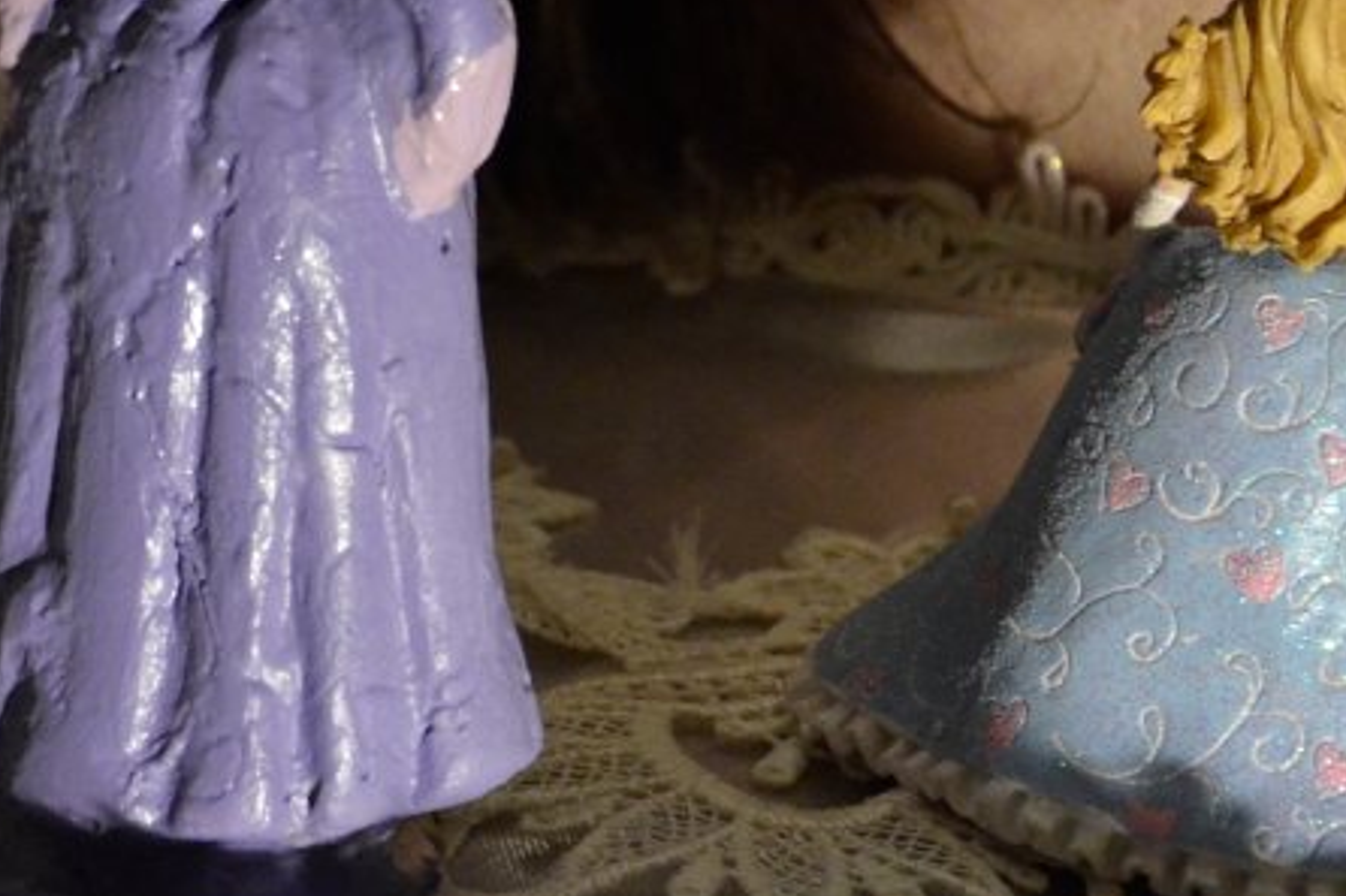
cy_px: 354
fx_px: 6777
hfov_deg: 11.3
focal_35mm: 181
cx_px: 169
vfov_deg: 7.6
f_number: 6.3
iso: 3200
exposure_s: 1/60
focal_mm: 45
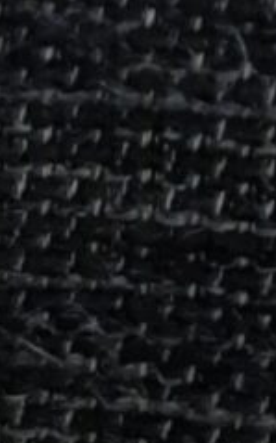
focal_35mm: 143
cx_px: 402
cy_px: -812
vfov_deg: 10.8
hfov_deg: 8.9
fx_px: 1724
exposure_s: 1/100
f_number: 1.8
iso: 50
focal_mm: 5.4
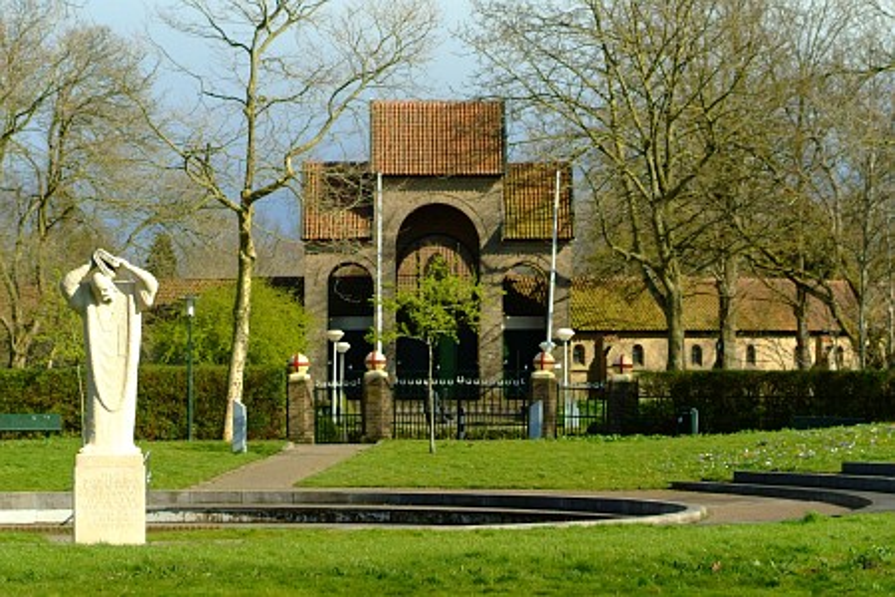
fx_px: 2909
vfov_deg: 11.7
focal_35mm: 117
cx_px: 448
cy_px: 298
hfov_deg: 17.5
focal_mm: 78
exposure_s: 1/2000
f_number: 6.7
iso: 800
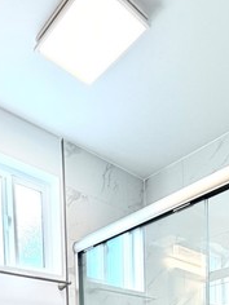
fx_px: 335
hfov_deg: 35.6
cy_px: 392
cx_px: 25
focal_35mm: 38
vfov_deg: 35.0
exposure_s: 1/145
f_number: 2.2
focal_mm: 2.22
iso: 50
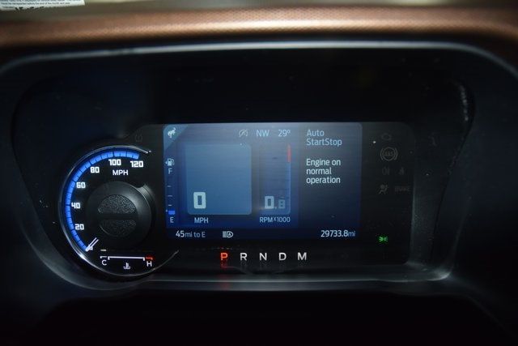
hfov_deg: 67.4
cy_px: 173
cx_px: 259
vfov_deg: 48.0
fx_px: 389
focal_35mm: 27
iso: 720
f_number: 3.5
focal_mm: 18
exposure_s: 1/60
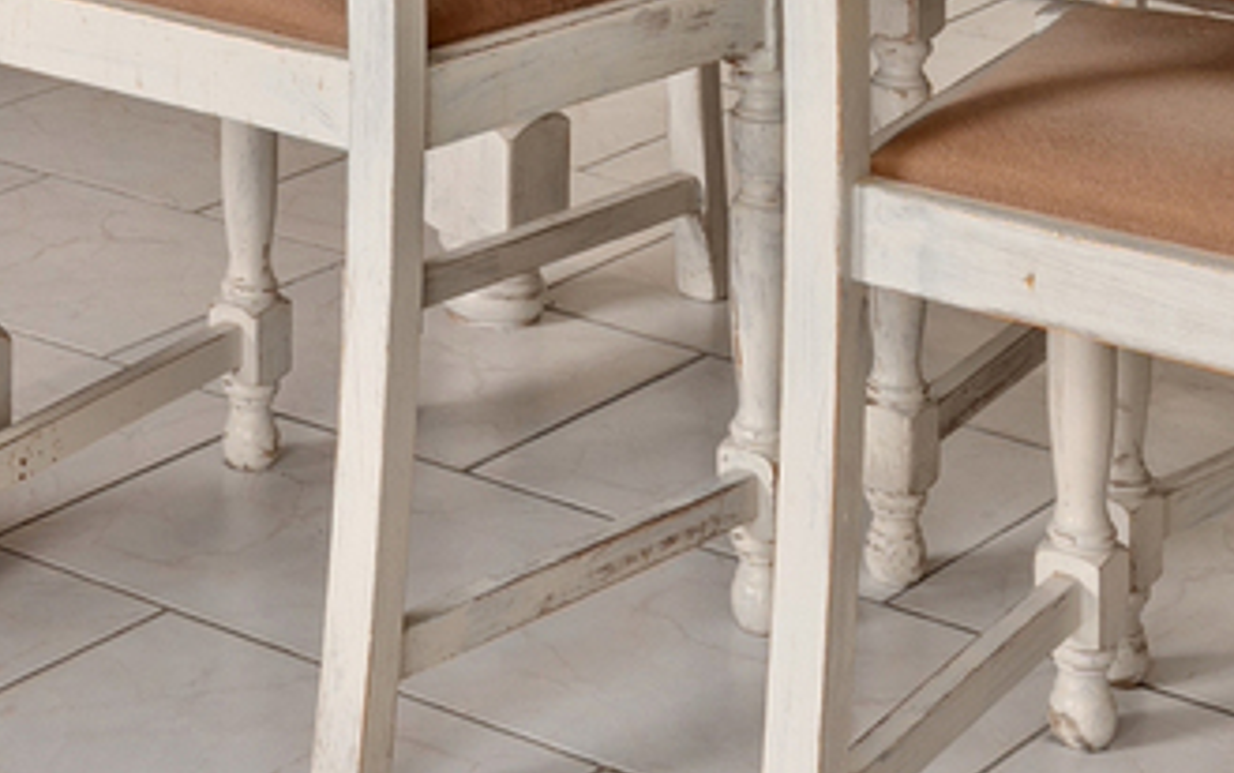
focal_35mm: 119
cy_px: -1148
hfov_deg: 17.0
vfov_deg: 9.6
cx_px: -83
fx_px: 4004
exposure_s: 1/1.67
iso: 200
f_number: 11
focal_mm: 16
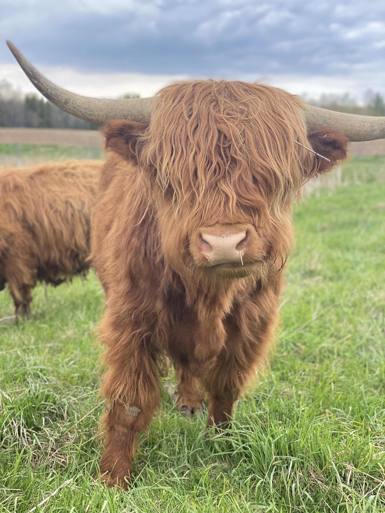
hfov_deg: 28.0
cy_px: 256
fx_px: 771
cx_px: 192
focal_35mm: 52
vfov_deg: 36.8
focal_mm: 6
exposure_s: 1/122
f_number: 2
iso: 25
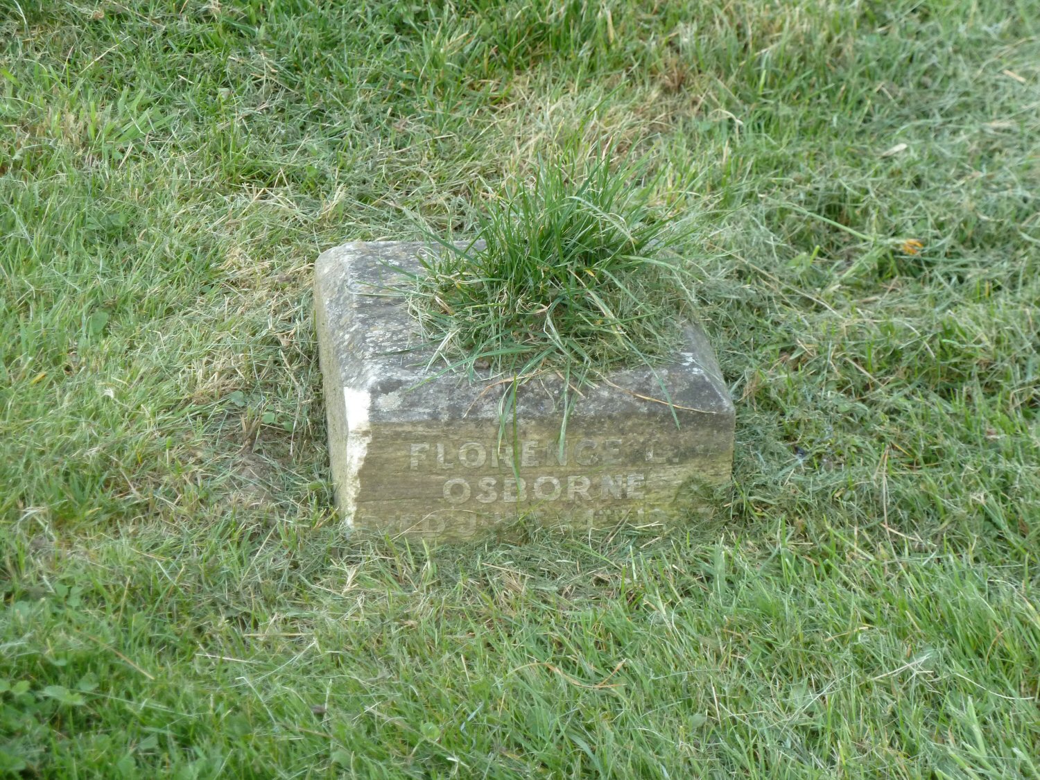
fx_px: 4747
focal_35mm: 158
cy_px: 390
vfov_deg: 9.4
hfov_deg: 12.5
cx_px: 520
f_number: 4.5
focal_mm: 25.9
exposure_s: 1/125
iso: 200
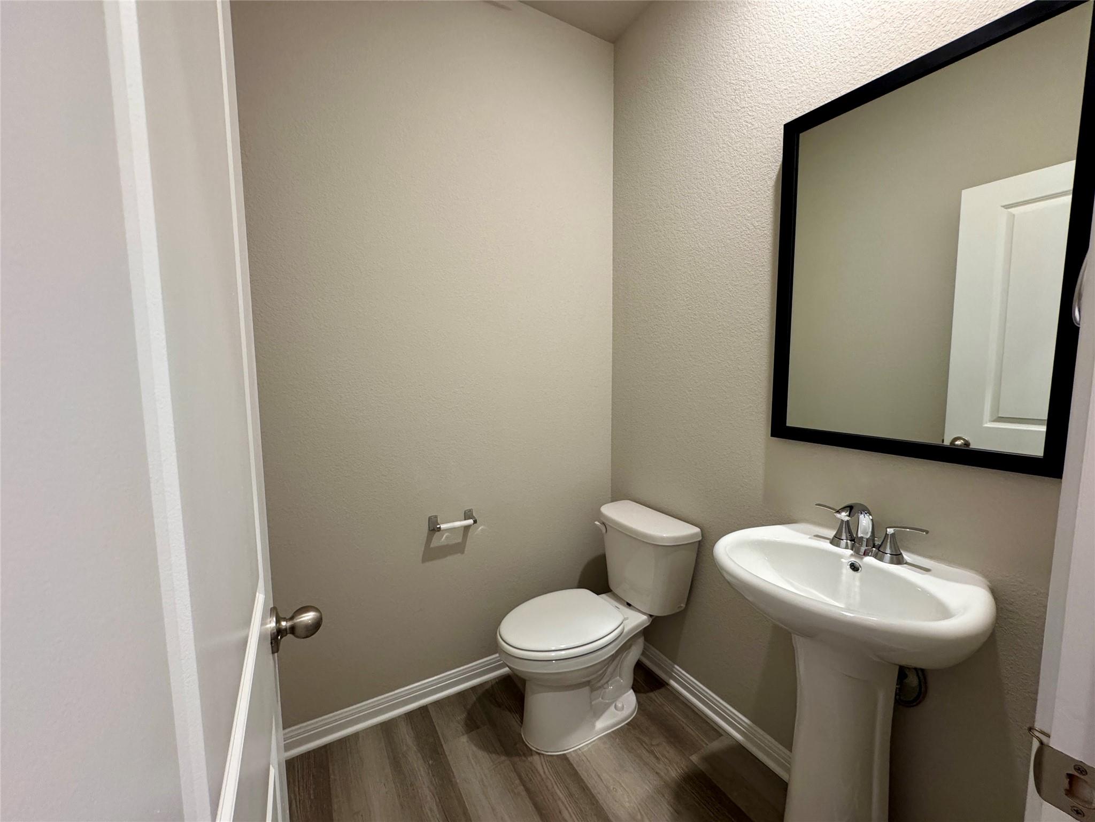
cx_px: 548
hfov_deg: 102.1
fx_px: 443
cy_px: 411
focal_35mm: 14
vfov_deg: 85.7
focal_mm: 2.22
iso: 250
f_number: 2.2
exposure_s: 1/60
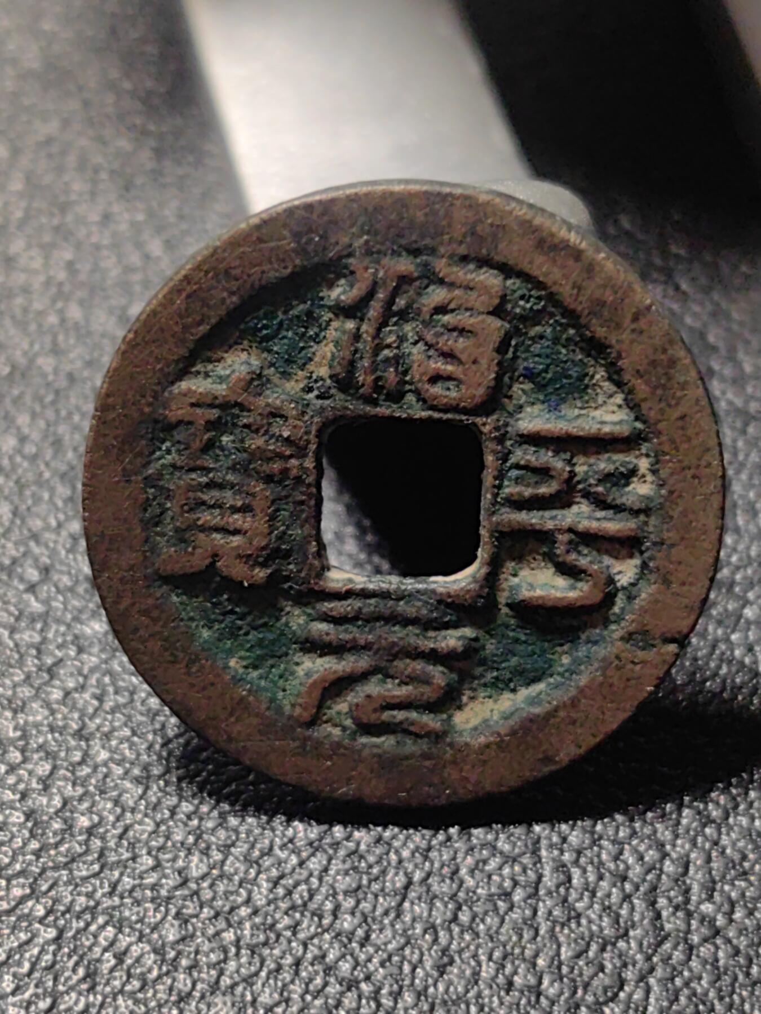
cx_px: 380
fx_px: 2492
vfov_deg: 23.0
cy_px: 507
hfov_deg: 17.4
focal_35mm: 85
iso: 64
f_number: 1.4
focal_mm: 5.75
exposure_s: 1/100
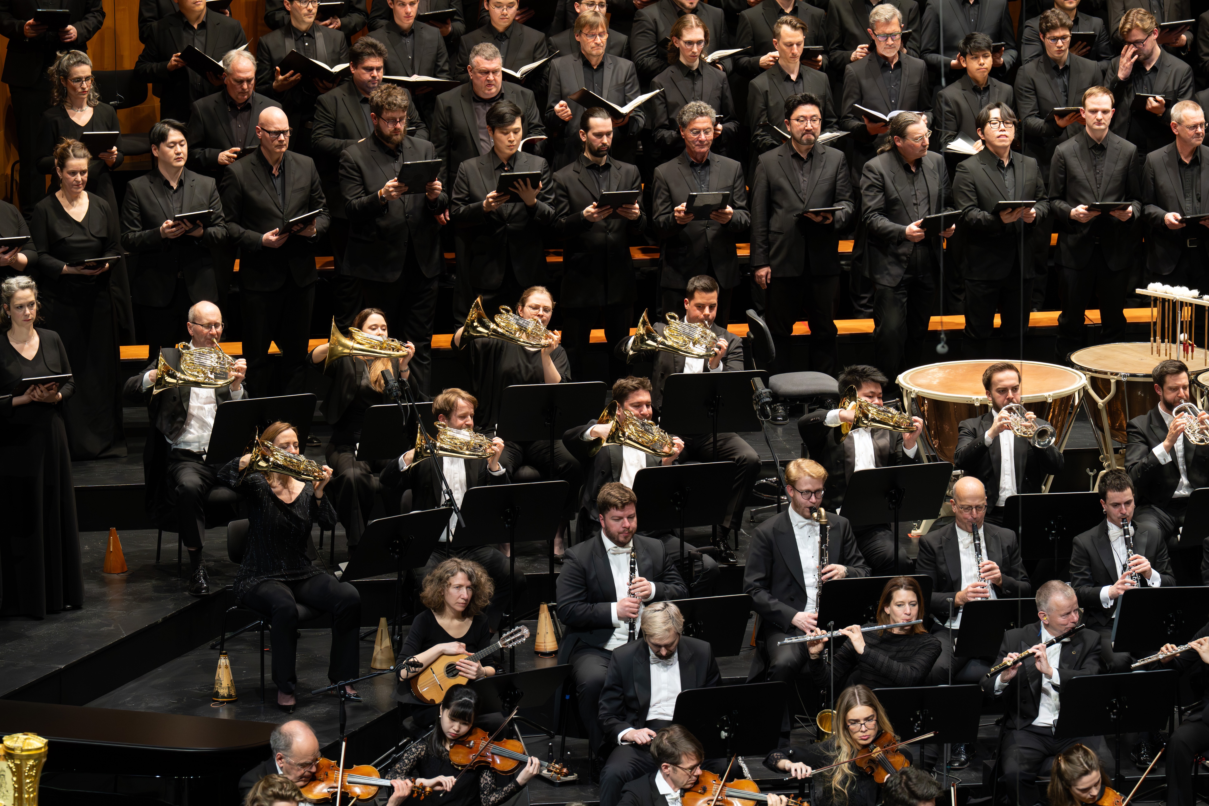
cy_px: 406
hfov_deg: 10.0
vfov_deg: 6.7
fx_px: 6884
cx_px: 596
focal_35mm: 205
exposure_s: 1/160
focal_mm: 200
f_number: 6.3
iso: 3200
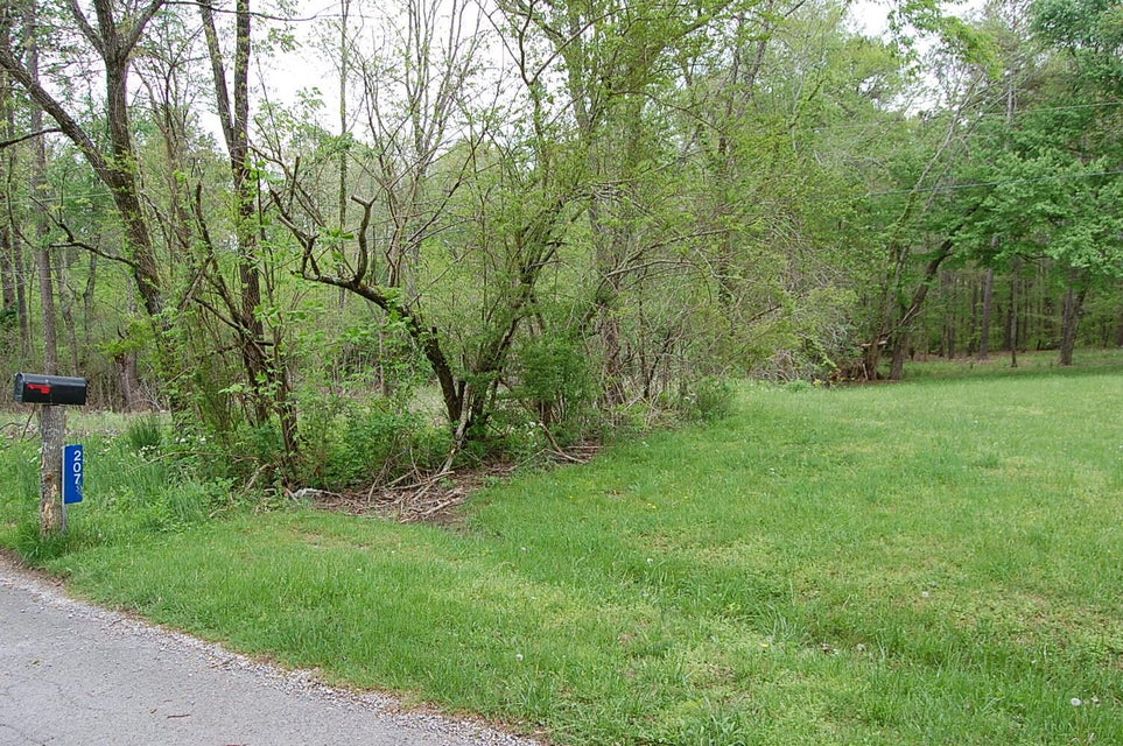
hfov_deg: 67.4
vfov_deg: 47.8
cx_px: 562
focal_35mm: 27
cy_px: 373
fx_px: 841
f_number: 6.3
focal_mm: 18
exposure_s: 1/160
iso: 200
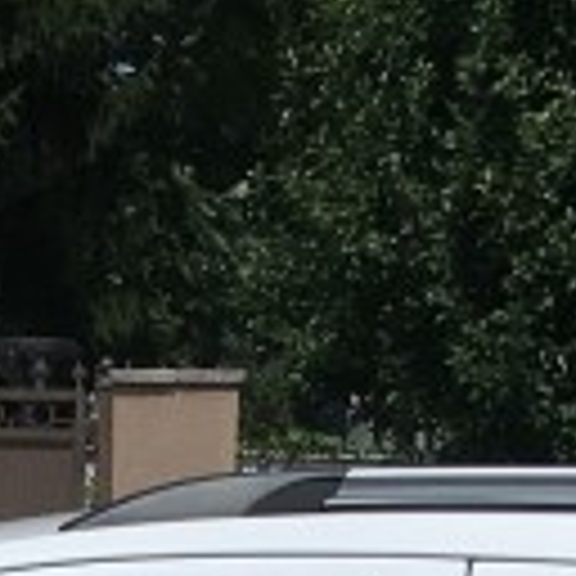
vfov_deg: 8.0
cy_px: 1328
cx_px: 40
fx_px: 3859
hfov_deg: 8.5
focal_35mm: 205
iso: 25
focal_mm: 4.15
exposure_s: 1/4274
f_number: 2.2
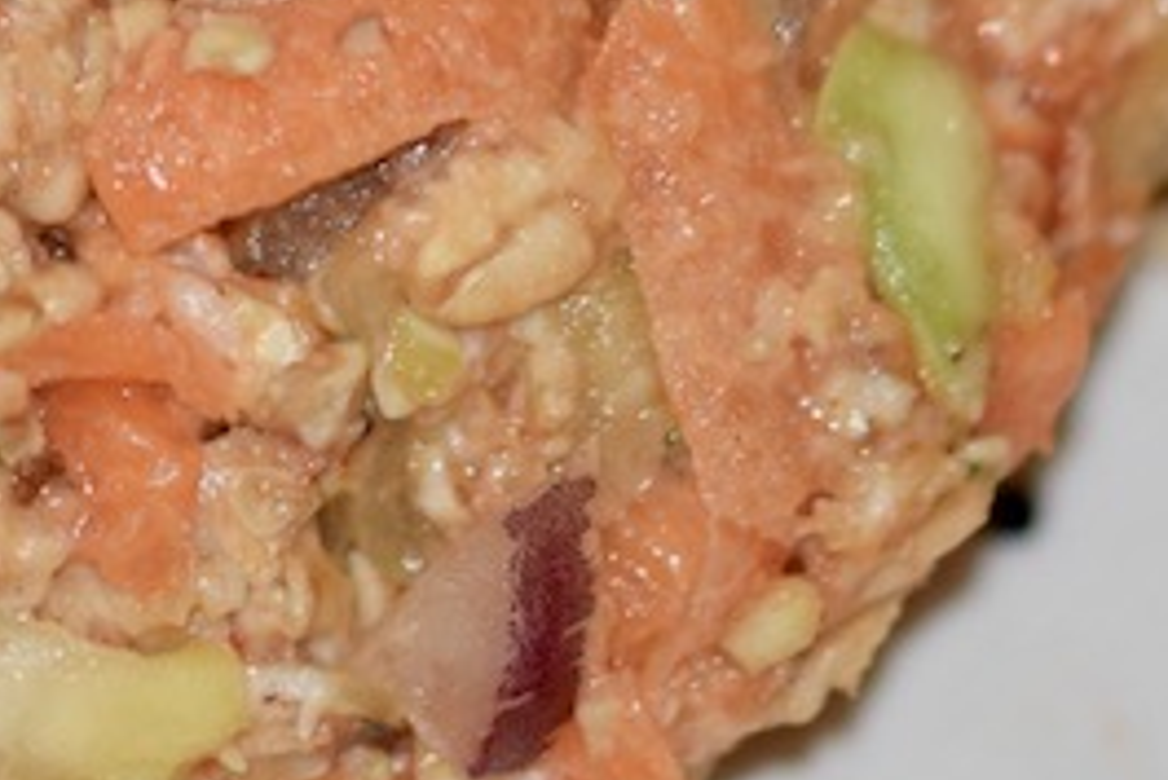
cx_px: -286
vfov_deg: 2.3
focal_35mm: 608
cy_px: -170
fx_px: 19734
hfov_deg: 3.4
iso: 450
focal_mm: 105
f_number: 3.3
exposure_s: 1/60
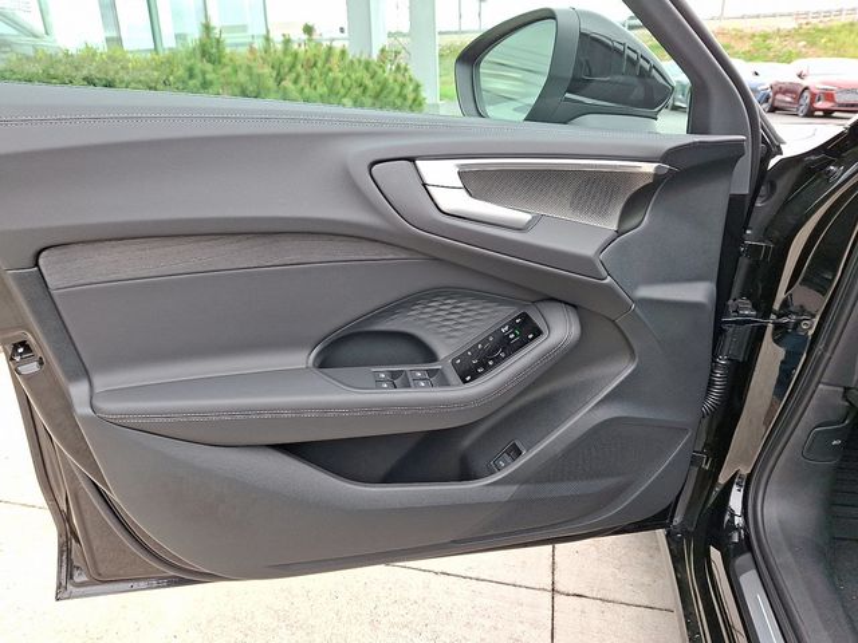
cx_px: 429
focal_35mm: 25
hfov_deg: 69.4
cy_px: 322
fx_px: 620
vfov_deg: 54.9
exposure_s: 1/120
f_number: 1.8
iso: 27
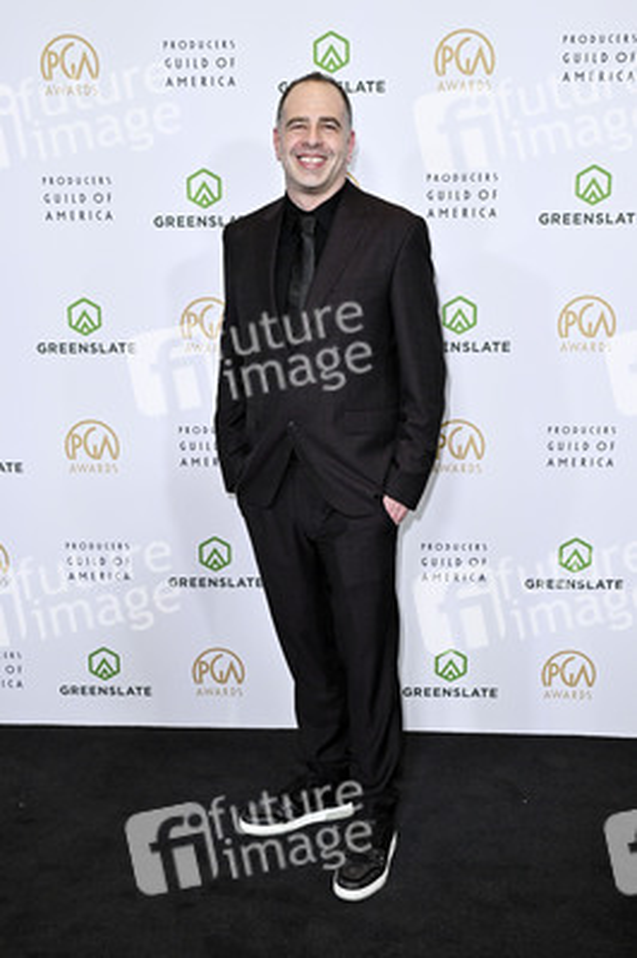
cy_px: 479
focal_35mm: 37
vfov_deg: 51.9
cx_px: 318
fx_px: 984
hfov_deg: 35.9
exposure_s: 1/320
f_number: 5.6
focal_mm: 37
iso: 2000
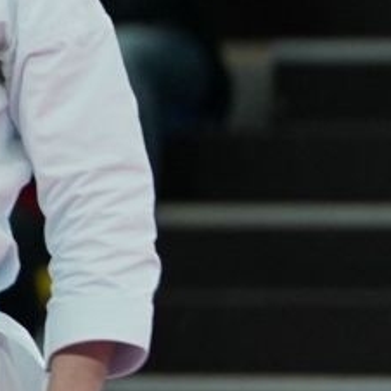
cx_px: -818
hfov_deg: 1.3
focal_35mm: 1356
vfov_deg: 1.3
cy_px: 256
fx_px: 17329
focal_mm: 200
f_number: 2.8
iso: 1000
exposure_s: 1/500
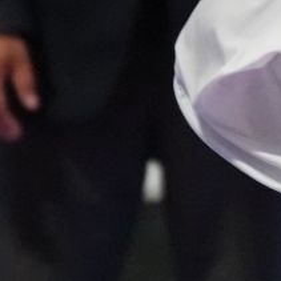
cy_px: -182
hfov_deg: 2.1
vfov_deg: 2.1
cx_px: 698
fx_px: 7715
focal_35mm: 840
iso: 10000
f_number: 2.8
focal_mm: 116
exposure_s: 1/800
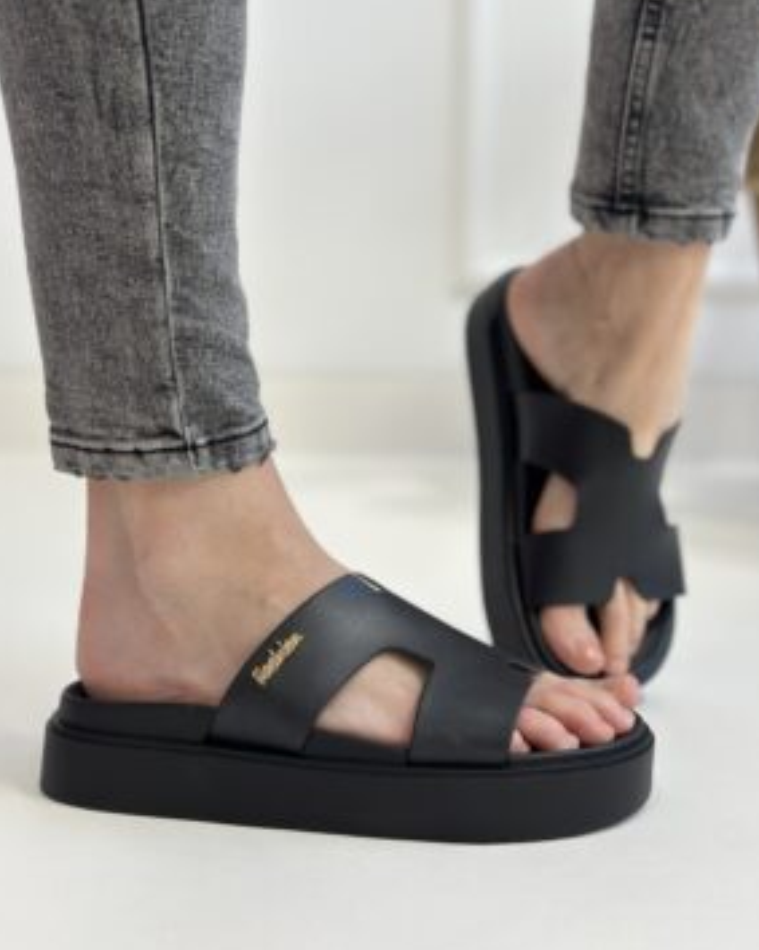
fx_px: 1489
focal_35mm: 53
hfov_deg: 28.6
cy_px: 427
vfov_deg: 35.3
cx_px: 386
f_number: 1.78
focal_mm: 6.86
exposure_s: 1/100
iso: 160
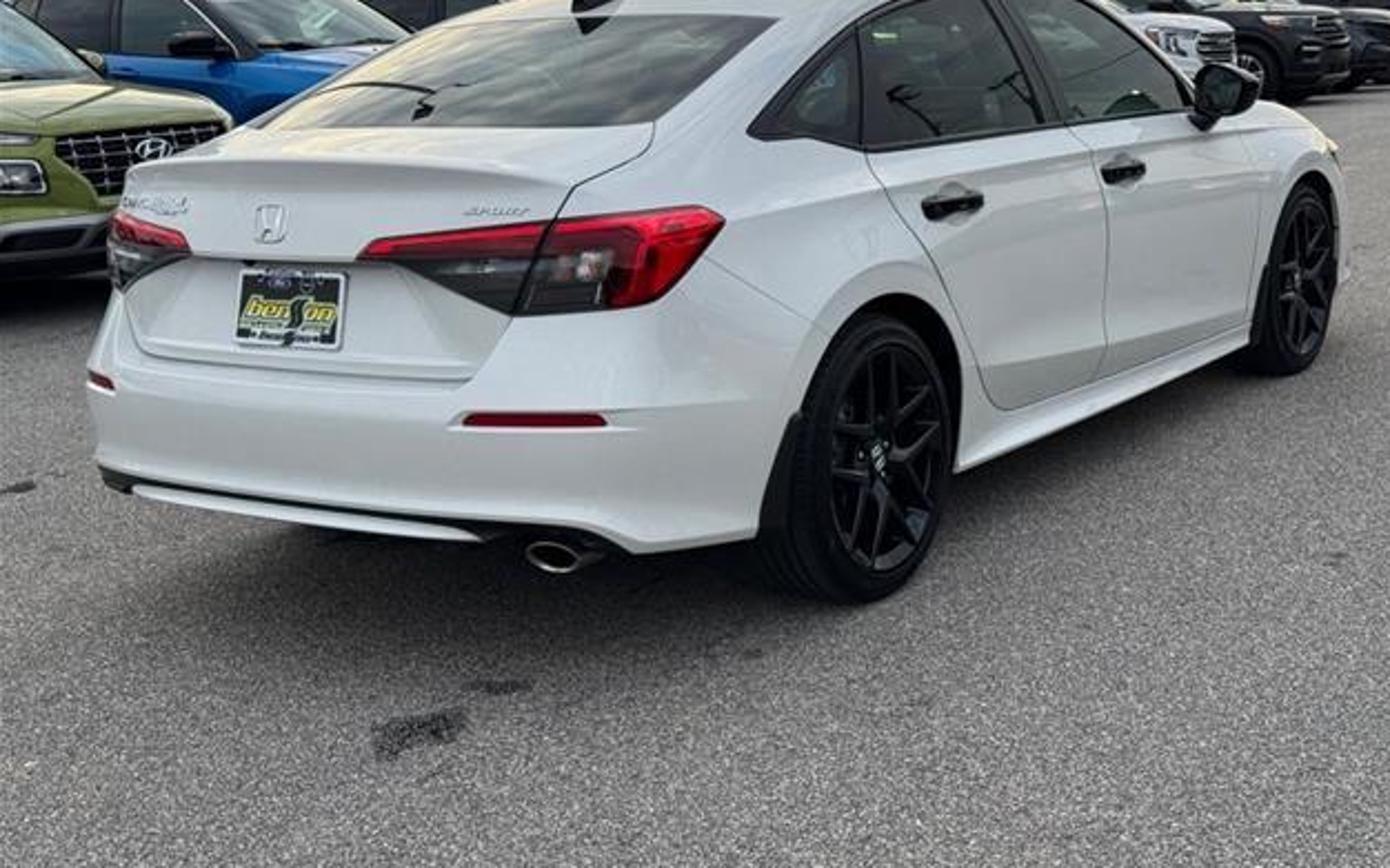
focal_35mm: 52
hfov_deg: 38.9
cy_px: 353
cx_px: 708
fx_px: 1970
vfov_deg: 24.8
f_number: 1.78
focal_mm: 6.76
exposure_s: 1/843
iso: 64
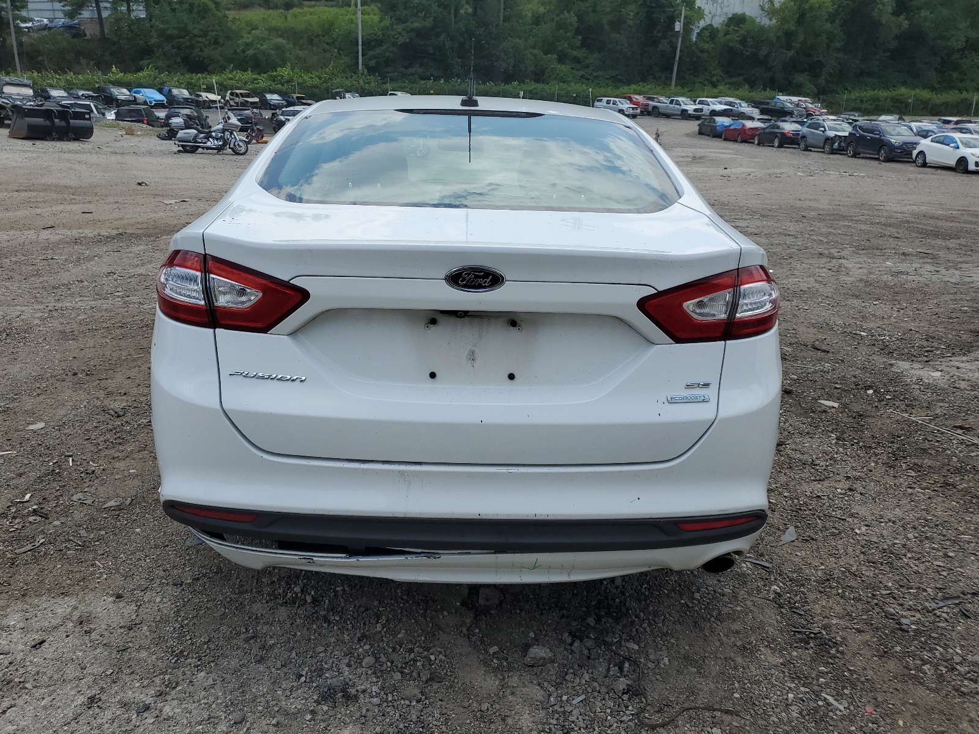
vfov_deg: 53.1
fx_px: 735
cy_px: 367
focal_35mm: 26
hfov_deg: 67.3
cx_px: 490
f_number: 1.5
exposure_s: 1/3333
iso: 50
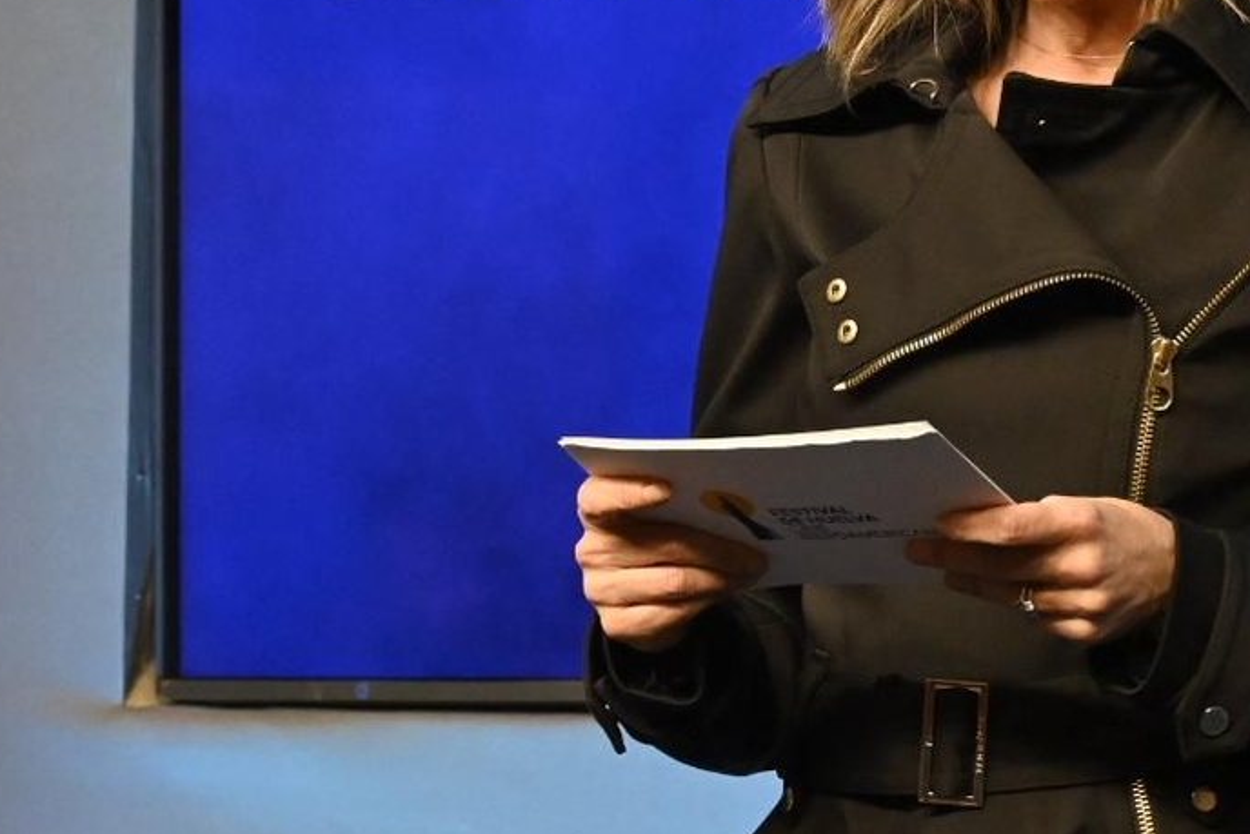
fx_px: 13931
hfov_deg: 5.1
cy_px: 273
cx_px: 1106
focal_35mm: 401
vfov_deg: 3.4
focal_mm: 115
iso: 4000
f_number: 6.3
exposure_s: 1/250
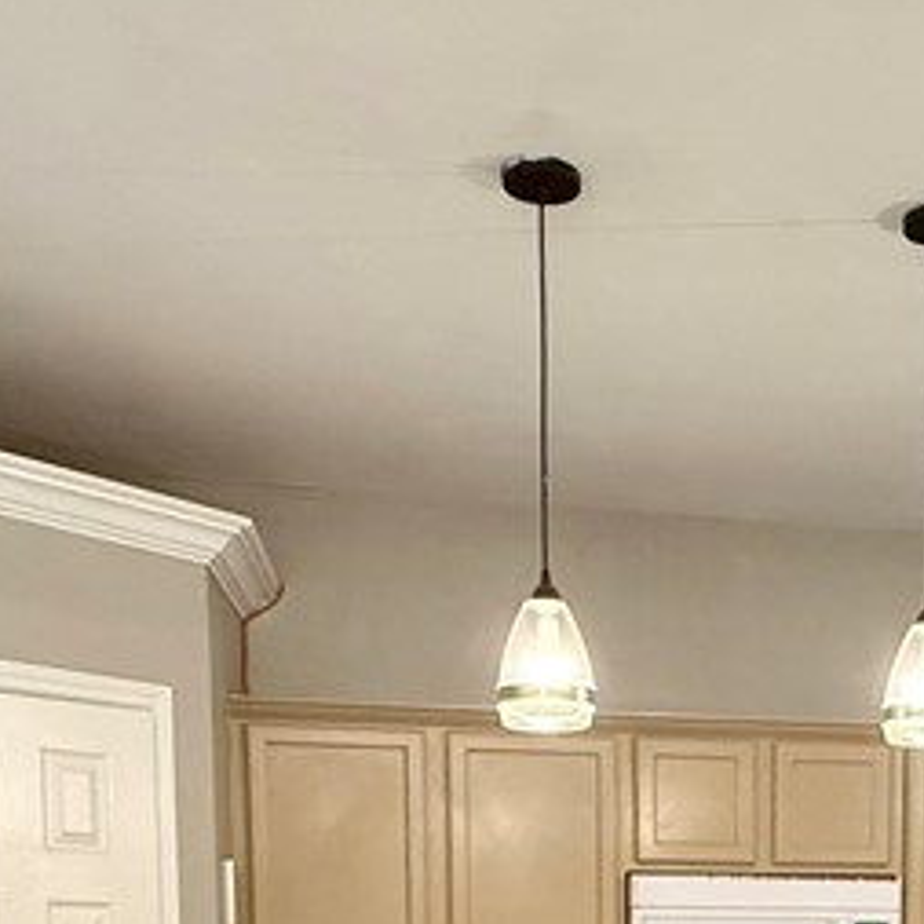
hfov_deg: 32.8
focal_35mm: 50
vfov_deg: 29.2
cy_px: 1118
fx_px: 1510
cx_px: 774
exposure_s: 1/120
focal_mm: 2.22
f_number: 2.2
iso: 500
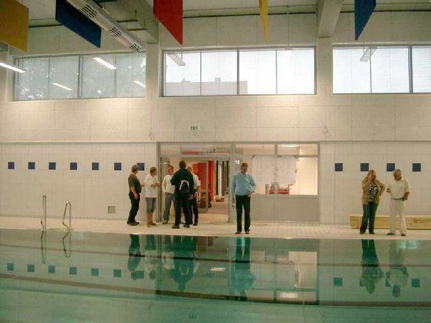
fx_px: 461
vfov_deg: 38.7
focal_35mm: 37
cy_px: 162
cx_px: 216
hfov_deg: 50.1
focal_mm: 7.6
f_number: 2.6
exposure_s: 1/100
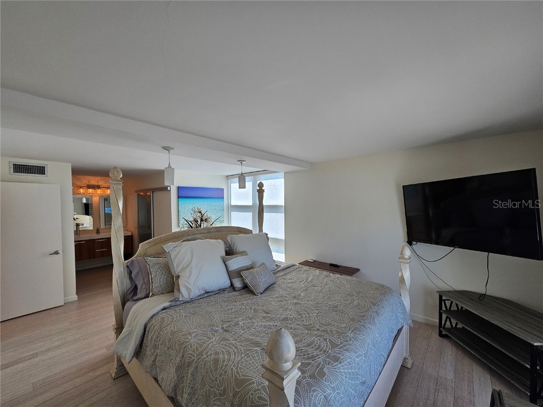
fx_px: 204
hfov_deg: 106.2
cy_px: 204
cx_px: 272
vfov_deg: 89.9
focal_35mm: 13
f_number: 2.2
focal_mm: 2.2
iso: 64
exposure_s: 1/120
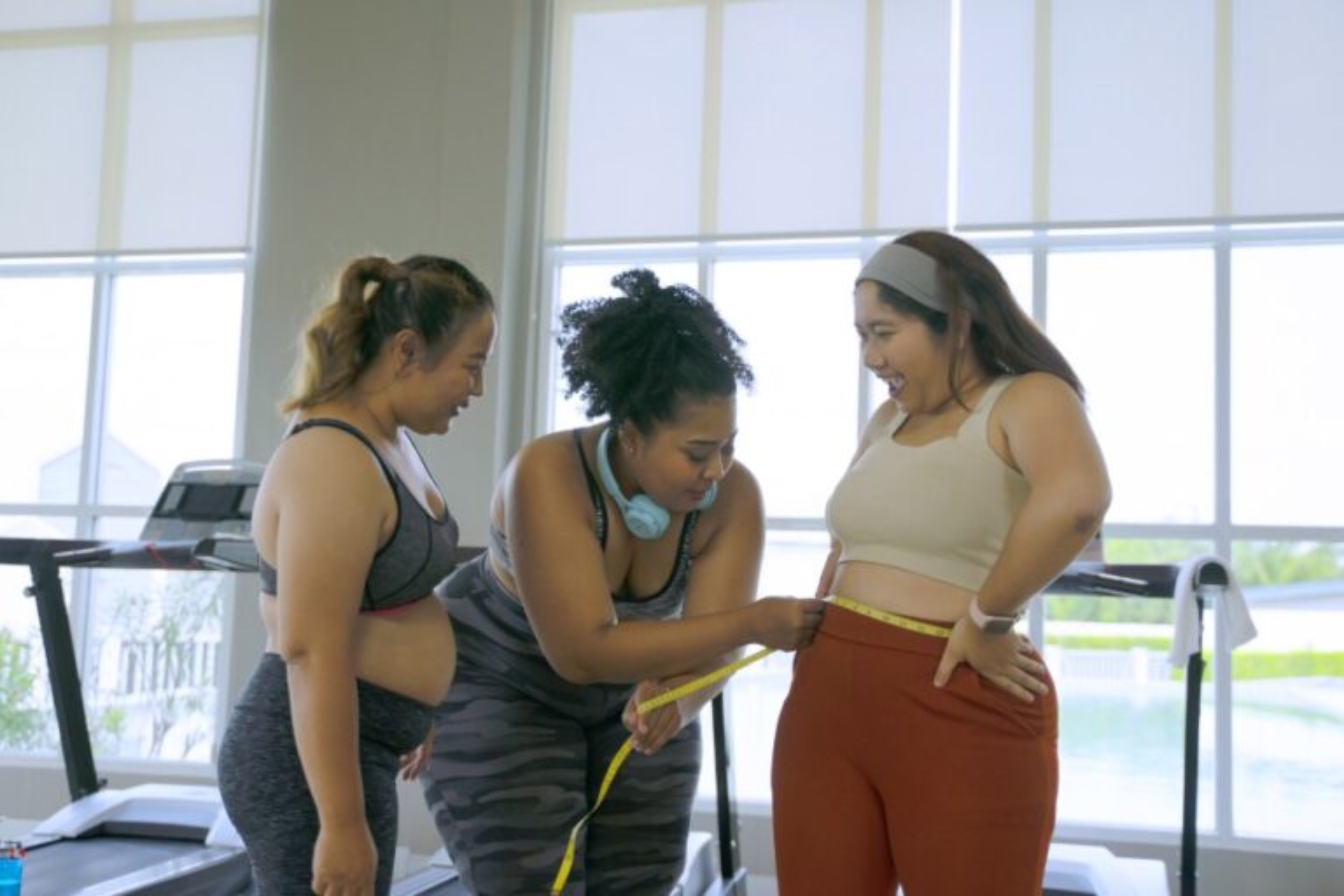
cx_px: 672
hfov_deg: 46.4
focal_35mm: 42
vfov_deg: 31.9
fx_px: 1568
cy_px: 448
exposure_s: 1/500
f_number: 2.8
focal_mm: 42
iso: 250
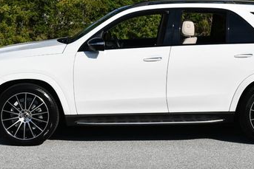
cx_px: 151
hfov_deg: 21.0
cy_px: 20
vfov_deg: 14.0
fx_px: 685
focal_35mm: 97
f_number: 9
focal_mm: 26
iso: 100
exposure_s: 1/320
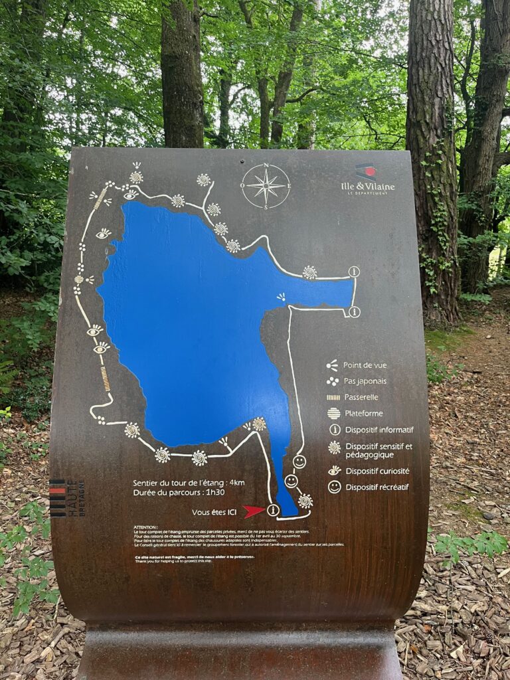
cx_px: 255
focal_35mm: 26
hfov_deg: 53.1
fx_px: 511
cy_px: 340
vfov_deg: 67.3
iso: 125
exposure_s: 1/81
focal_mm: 5.1
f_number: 1.6
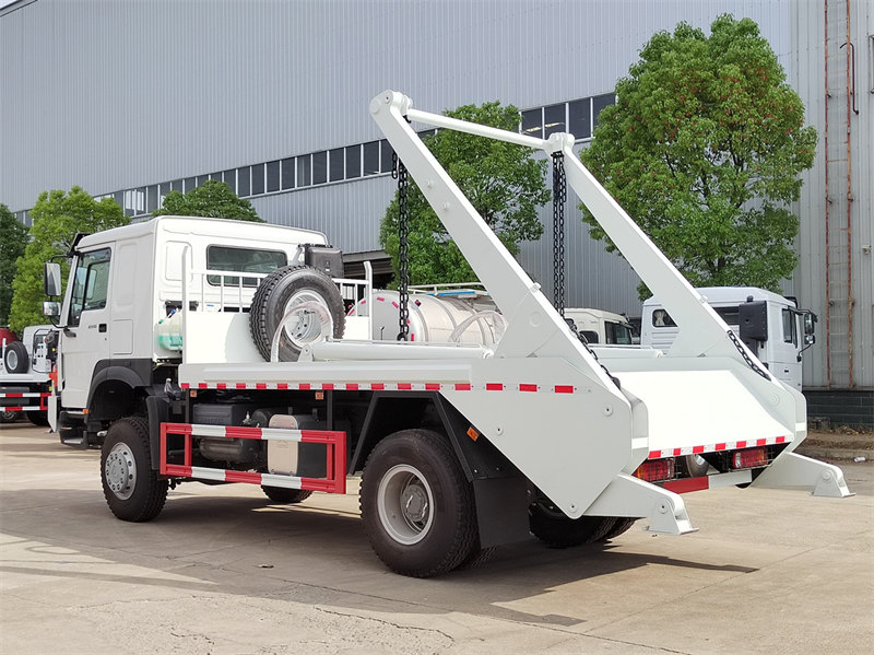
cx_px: 437
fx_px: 908
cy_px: 328
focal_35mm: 36
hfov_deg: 51.4
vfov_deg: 39.6
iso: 216
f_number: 1.9
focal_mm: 5.52
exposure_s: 1/1605
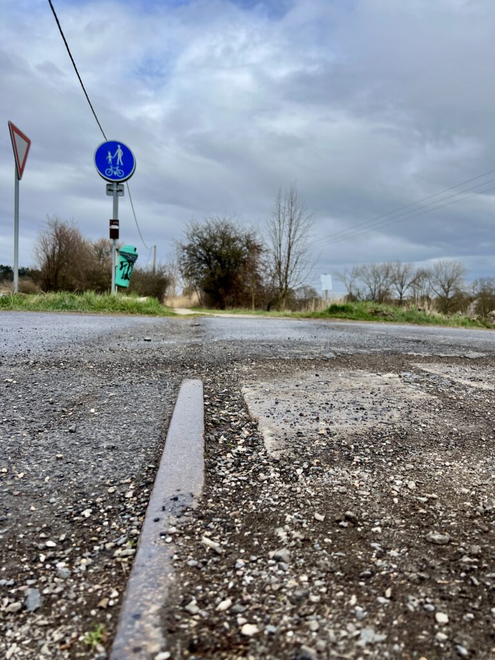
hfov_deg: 53.1
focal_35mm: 26
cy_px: 330
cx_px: 248
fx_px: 496
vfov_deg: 67.3
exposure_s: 1/3968
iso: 50
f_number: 1.5
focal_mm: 5.7
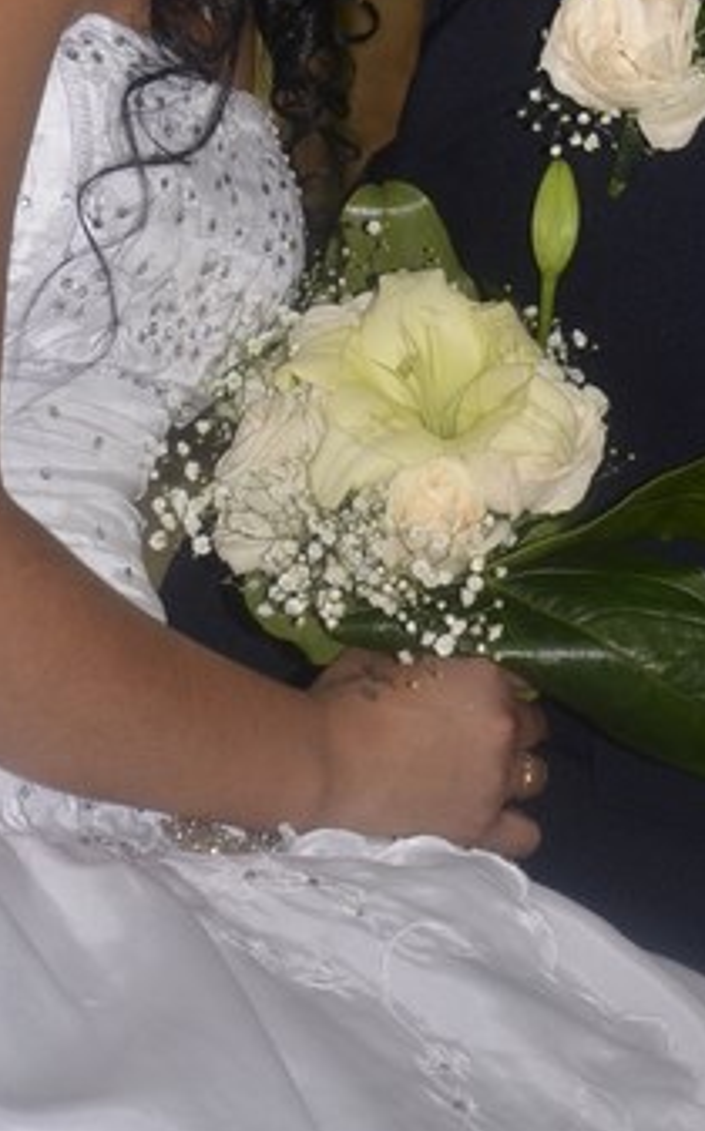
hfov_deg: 6.9
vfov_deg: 10.9
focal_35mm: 191
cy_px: 70
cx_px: 342
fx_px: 5884
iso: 800
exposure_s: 1/60
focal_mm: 62
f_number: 5.3
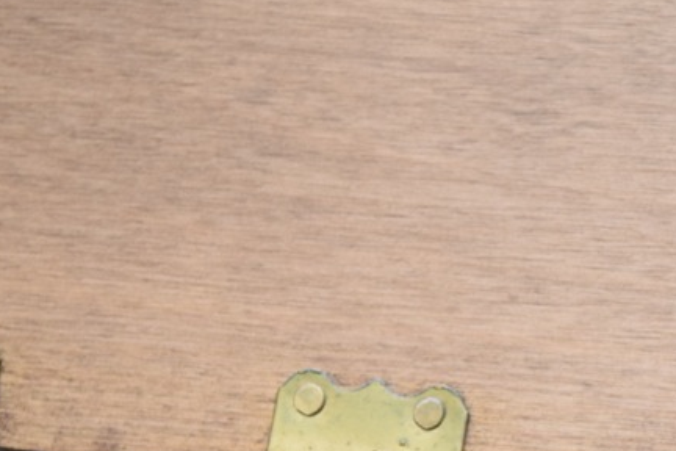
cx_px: 642
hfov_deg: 10.7
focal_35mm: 191
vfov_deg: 7.2
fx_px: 3589
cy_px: 389
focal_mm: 55
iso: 2000
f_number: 5.6
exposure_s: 1/60
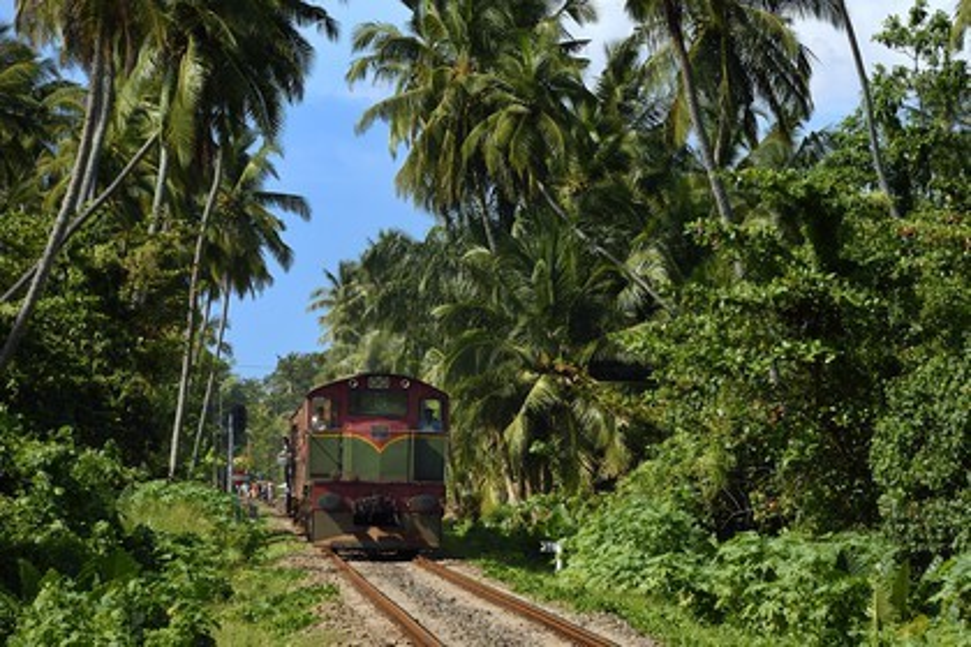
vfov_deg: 6.9
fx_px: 5394
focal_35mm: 200
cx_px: 486
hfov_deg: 10.3
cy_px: 324
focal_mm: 200
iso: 200
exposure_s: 1/250
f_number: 10
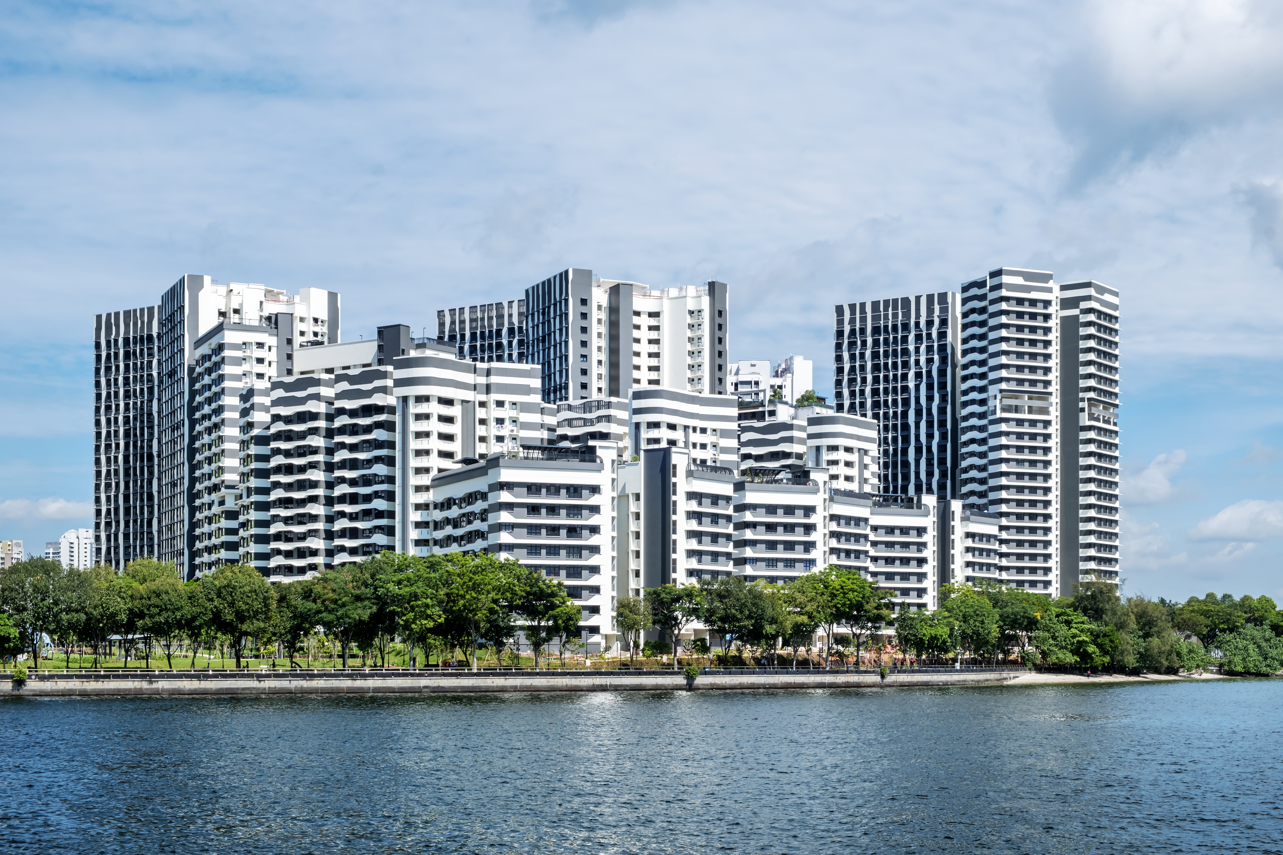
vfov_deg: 26.5
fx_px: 1817
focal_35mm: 51
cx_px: 642
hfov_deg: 38.9
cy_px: 428
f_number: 16
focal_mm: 34.3
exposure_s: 1/160
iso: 200
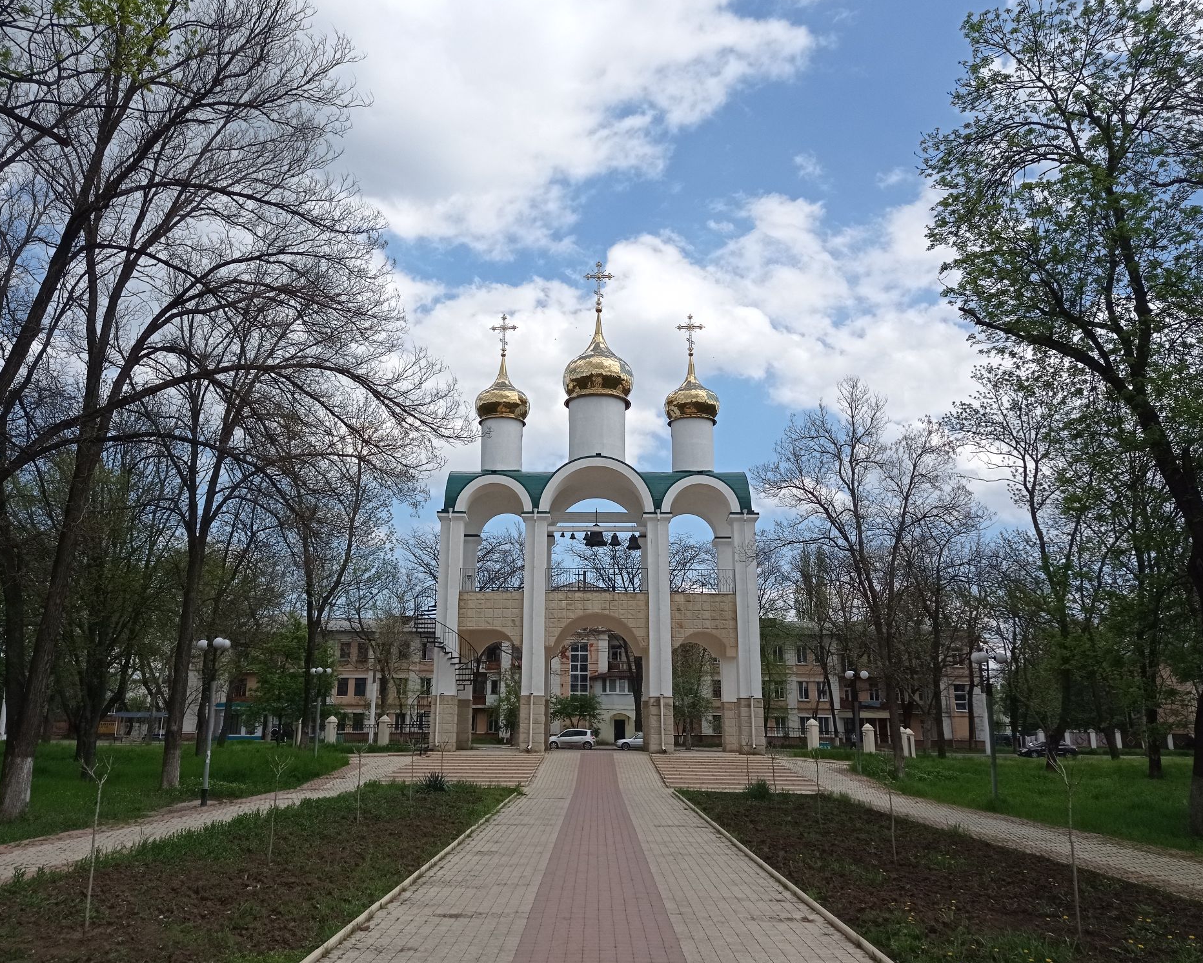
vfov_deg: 48.5
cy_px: 480
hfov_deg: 58.8
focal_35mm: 30
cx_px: 575
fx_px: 1068
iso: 103
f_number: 1.79
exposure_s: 1/4348
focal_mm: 4.74
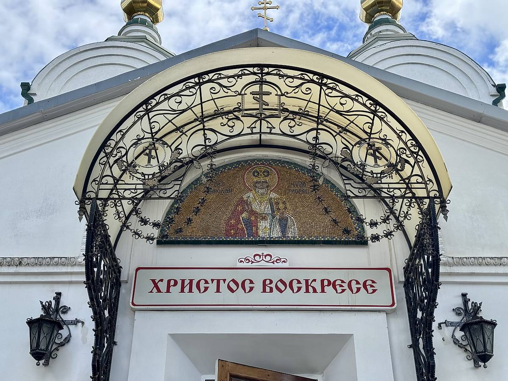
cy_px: 190
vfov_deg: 30.3
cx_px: 254
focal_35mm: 48
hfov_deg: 39.7
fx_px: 704
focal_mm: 6.76
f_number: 1.78
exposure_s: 1/1172
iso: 64
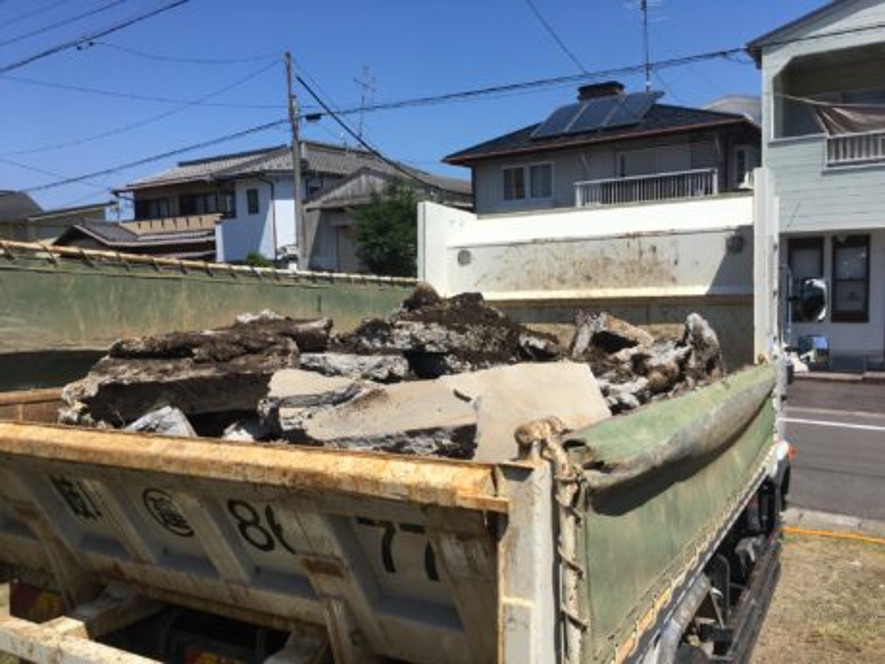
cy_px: 332
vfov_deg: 48.2
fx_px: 741
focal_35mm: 29
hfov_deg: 61.7
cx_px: 442
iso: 25
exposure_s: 1/1923
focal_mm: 4.15
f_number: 2.2
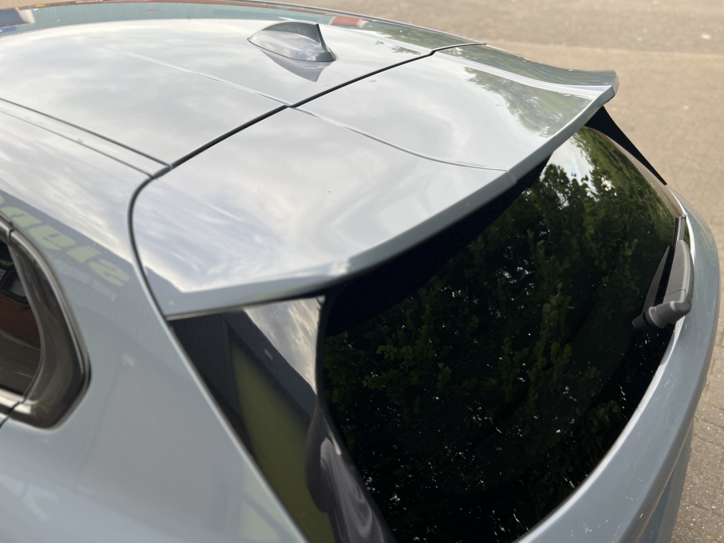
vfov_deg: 53.1
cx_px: 362
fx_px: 544
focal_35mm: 26
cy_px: 272
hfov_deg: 67.3
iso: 50
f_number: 1.5
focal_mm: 5.7
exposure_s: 1/328
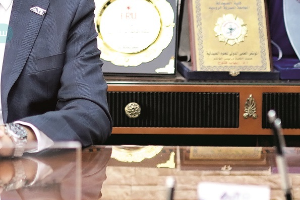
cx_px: 52
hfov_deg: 11.9
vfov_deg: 7.9
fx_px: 1434
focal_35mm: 172
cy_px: -56
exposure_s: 1/160
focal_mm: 35
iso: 320
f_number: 1.6
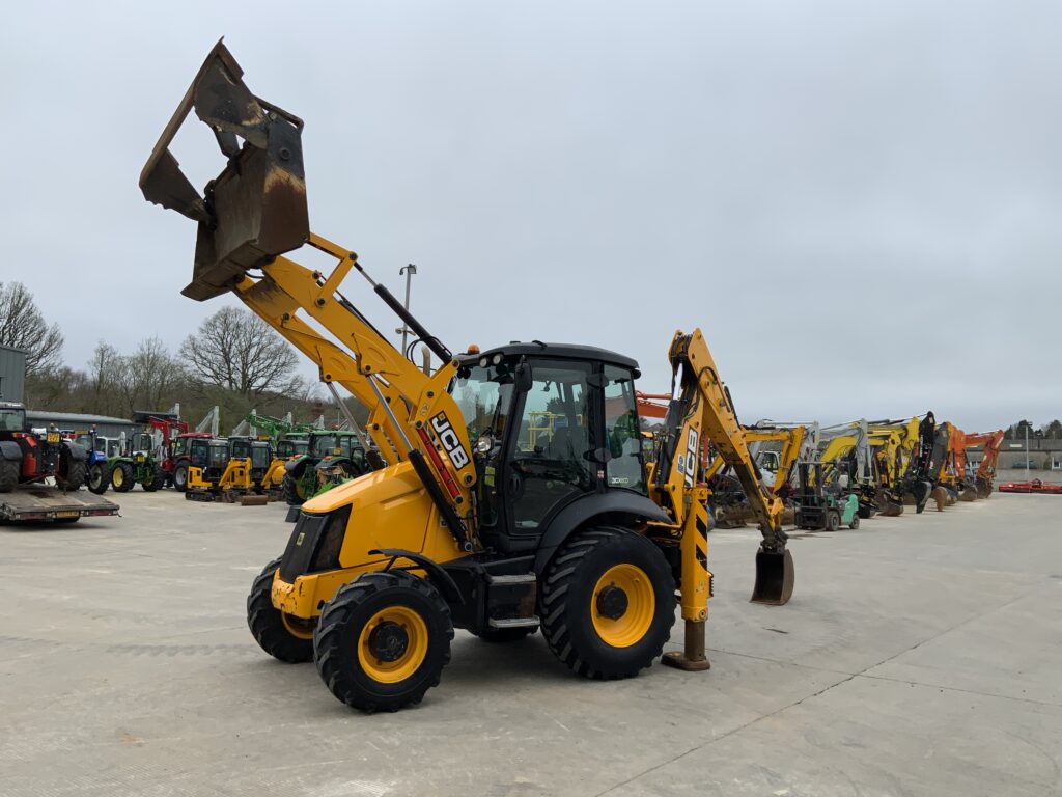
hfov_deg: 61.7
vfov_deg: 48.2
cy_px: 398
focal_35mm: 29
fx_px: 890
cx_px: 531
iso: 16
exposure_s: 1/425
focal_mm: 3
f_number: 1.8
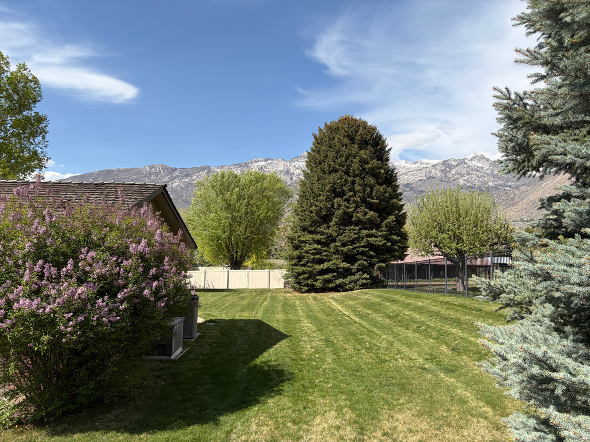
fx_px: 443
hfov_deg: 67.3
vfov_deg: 53.1
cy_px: 221
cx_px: 295
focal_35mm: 26
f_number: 1.6
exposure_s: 1/4608
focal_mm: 5.96
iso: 64
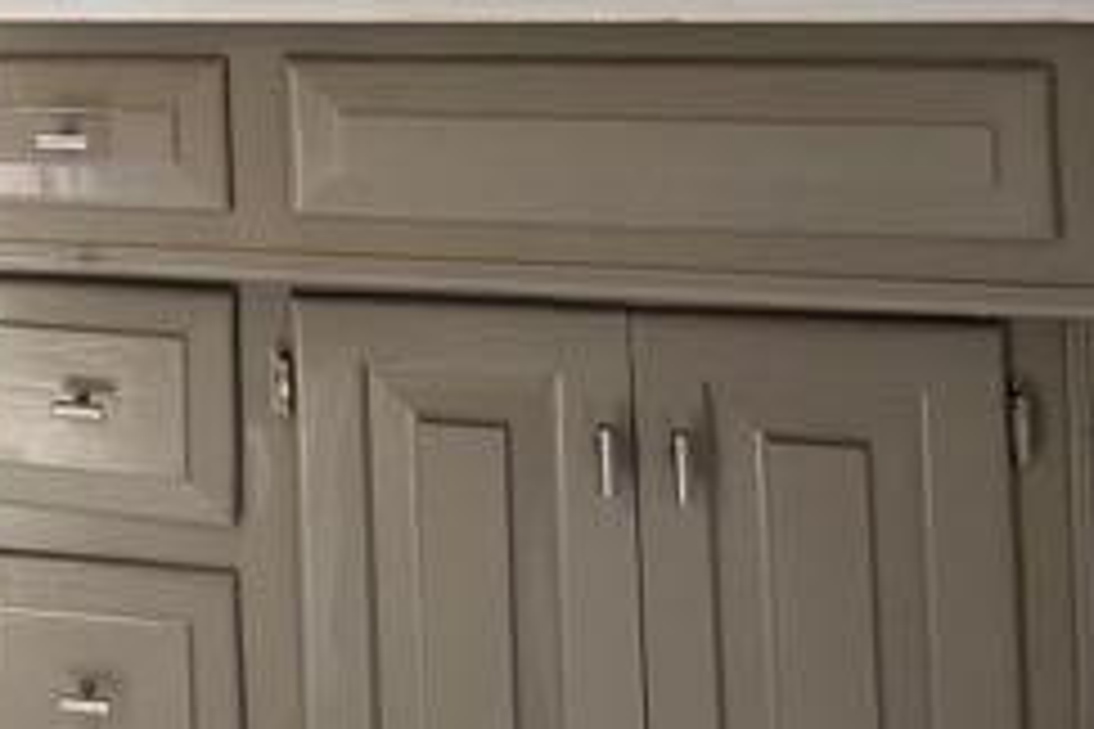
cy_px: -151
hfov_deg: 33.0
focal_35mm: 50
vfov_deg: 24.4
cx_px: -194
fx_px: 1519
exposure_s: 1/99
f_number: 2.2
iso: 64
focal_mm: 2.22
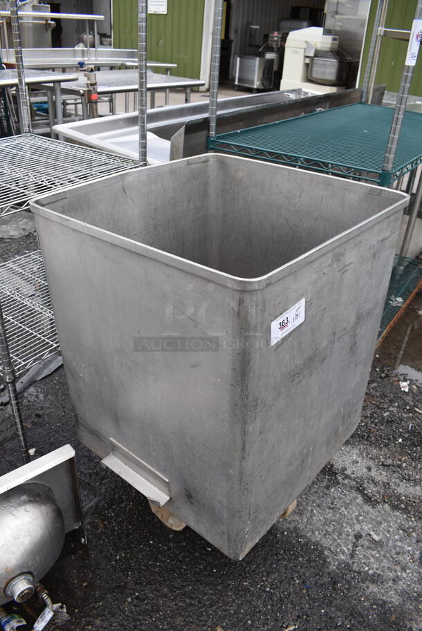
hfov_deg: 48.0
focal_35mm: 27
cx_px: 211
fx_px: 474
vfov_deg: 67.3
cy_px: 316
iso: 200
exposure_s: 1/200
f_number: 6.3
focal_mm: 18
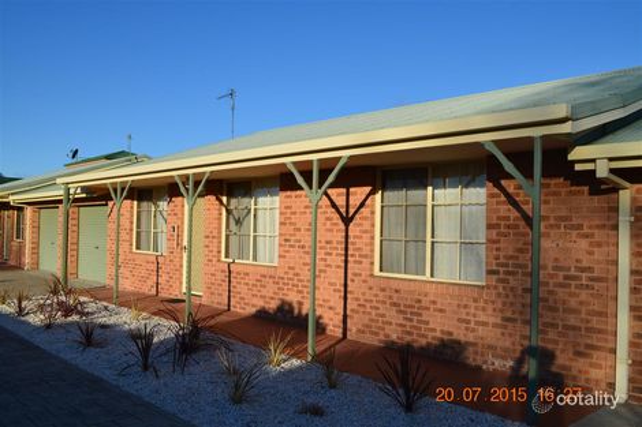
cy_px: 214
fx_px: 588
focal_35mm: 33
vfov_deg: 39.9
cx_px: 321
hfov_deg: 57.2
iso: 140
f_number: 11
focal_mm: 22
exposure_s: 1/125
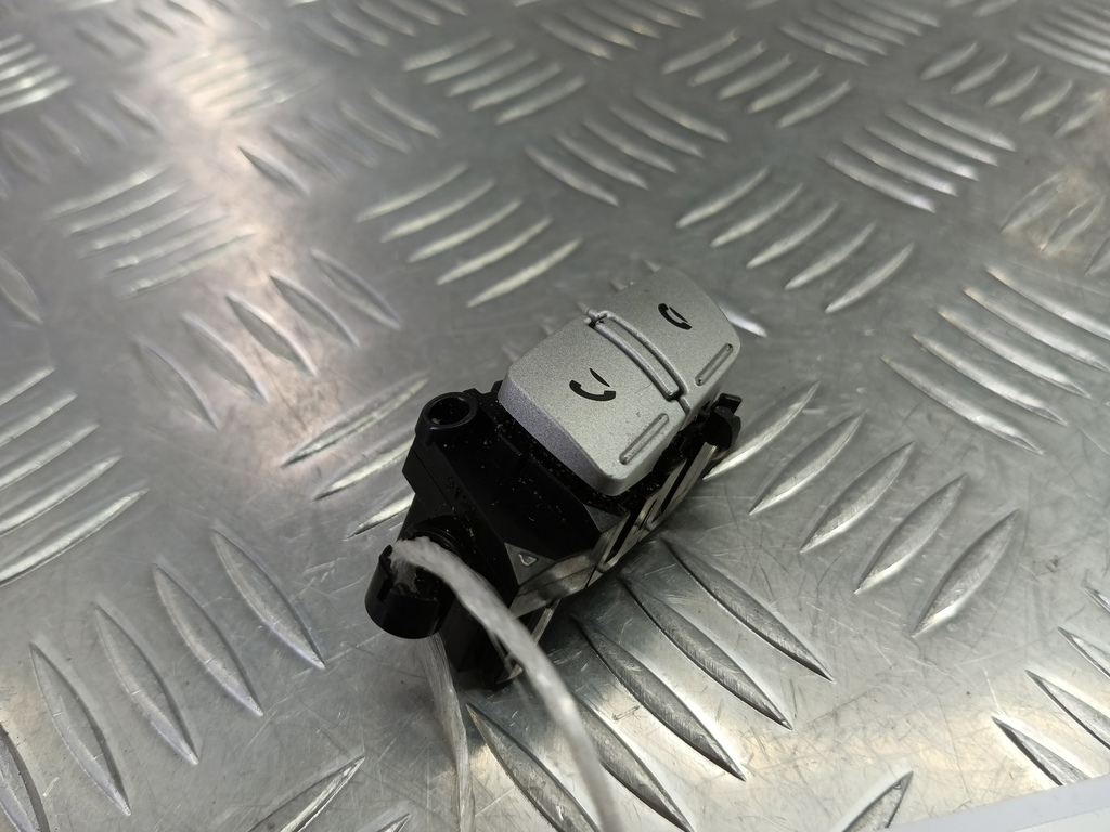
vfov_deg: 58.9
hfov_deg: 73.9
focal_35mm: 23
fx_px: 738
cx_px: 555
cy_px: 416
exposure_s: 1/50
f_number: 1.6
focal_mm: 4.11
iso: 93
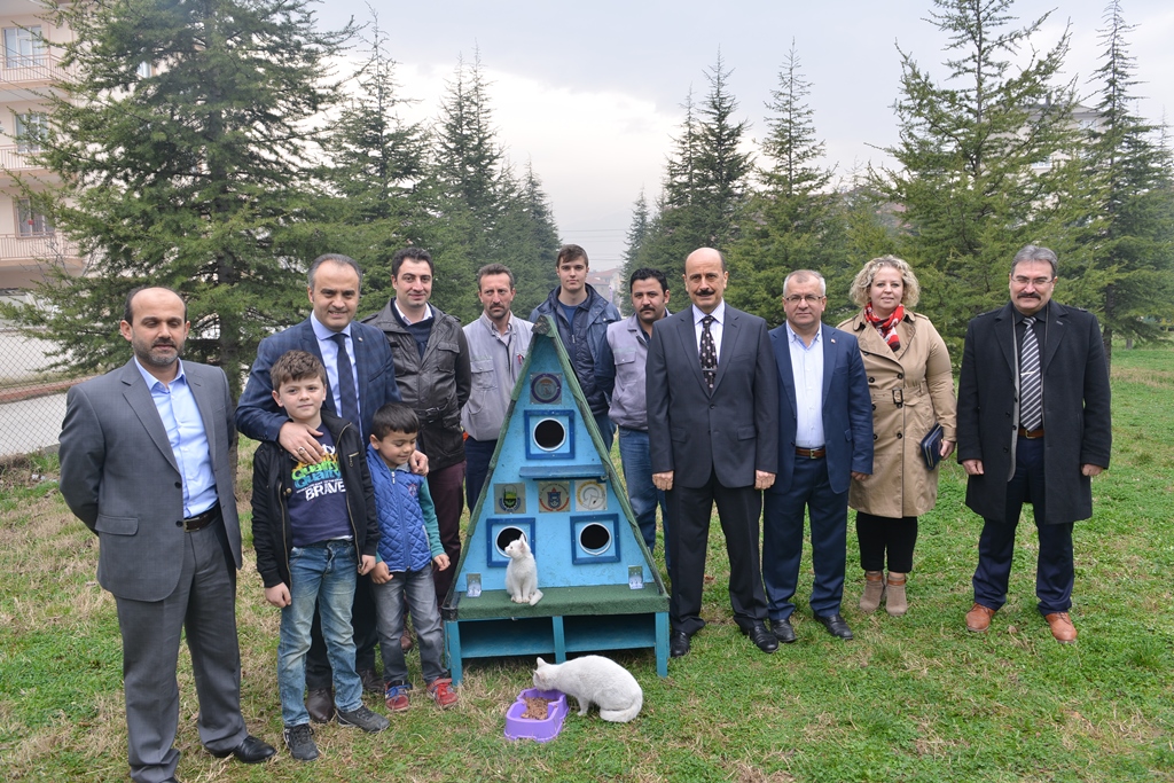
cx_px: 587
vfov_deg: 53.1
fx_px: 783
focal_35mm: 24
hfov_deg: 73.7
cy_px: 392
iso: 200
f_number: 6.3
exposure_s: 1/80
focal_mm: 24
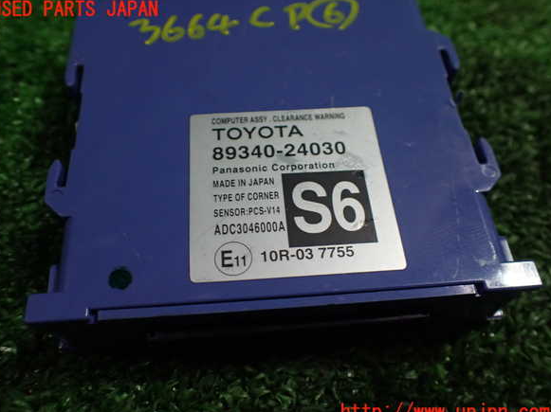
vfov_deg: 45.4
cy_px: 211
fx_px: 493
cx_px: 270
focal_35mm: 31
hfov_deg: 58.4
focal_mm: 5.4
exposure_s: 1/125
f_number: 2.3
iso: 400
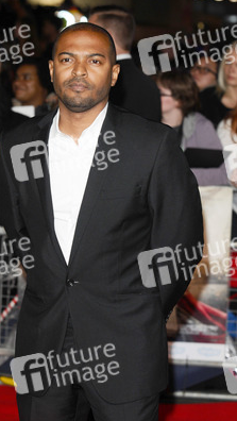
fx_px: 1418
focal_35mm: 127
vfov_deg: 16.9
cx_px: 96
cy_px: 209
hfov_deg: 9.6
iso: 320
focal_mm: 80
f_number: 4.5
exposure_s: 1/200
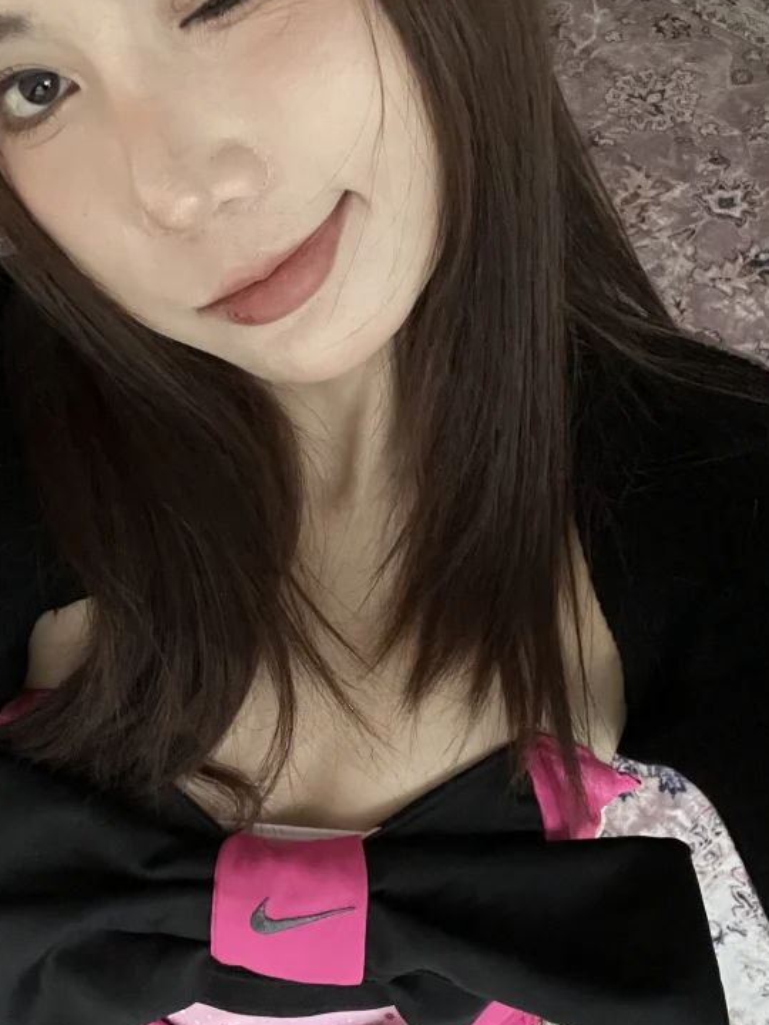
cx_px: 281
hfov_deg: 31.4
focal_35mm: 46
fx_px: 1363
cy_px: 532
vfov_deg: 41.2
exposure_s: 1/30
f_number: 2.2
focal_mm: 2.71
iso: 800
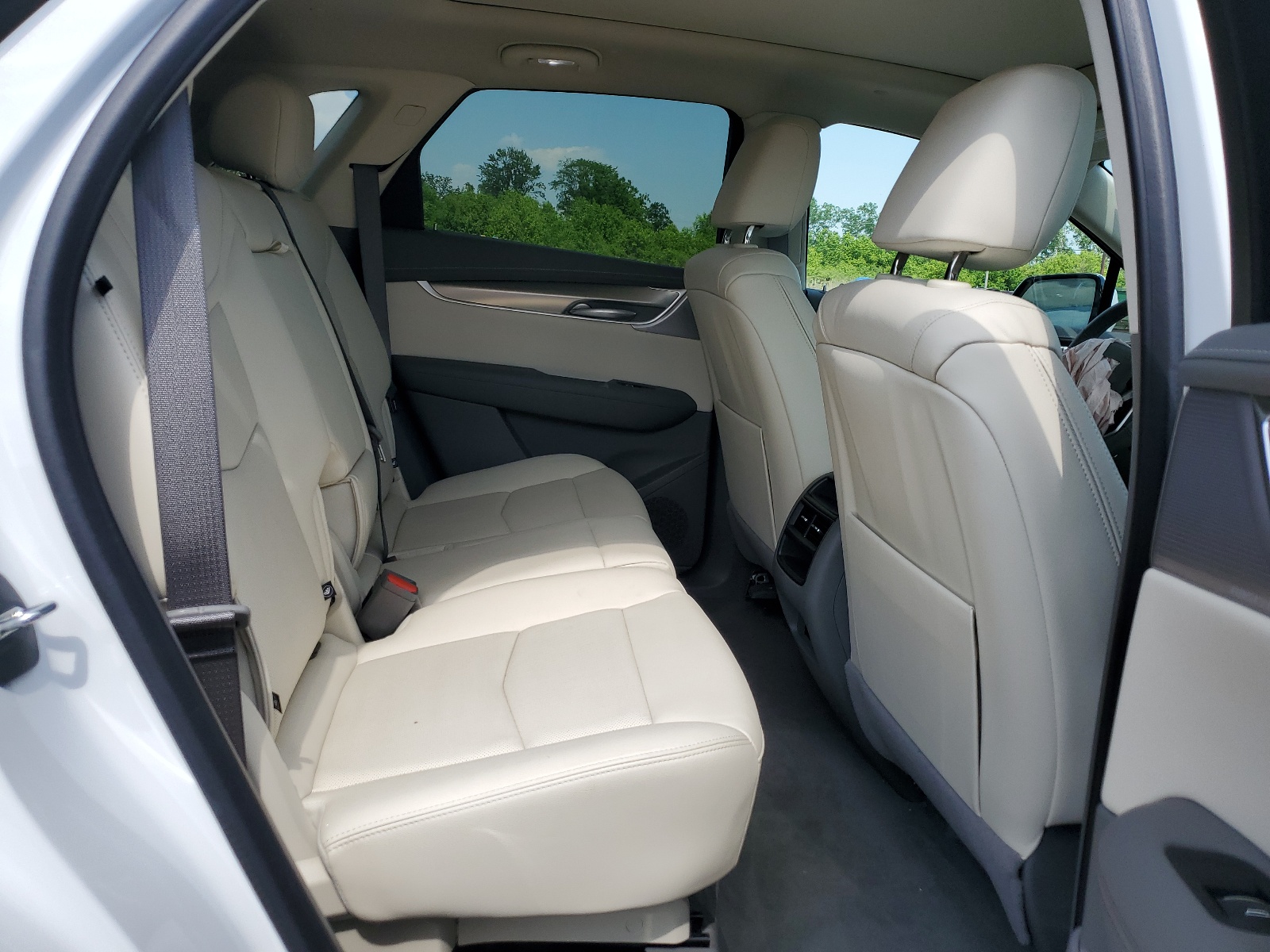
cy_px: 476
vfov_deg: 53.1
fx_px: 954
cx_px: 635
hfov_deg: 67.3
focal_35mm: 26
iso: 50
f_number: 1.5
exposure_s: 1/1429
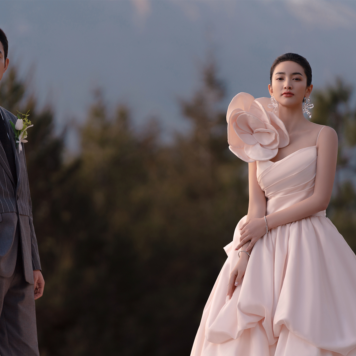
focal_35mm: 238
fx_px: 2769
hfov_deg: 7.4
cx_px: 158
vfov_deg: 7.4
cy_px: 178
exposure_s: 1/1600
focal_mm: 186
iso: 200
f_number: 2.8
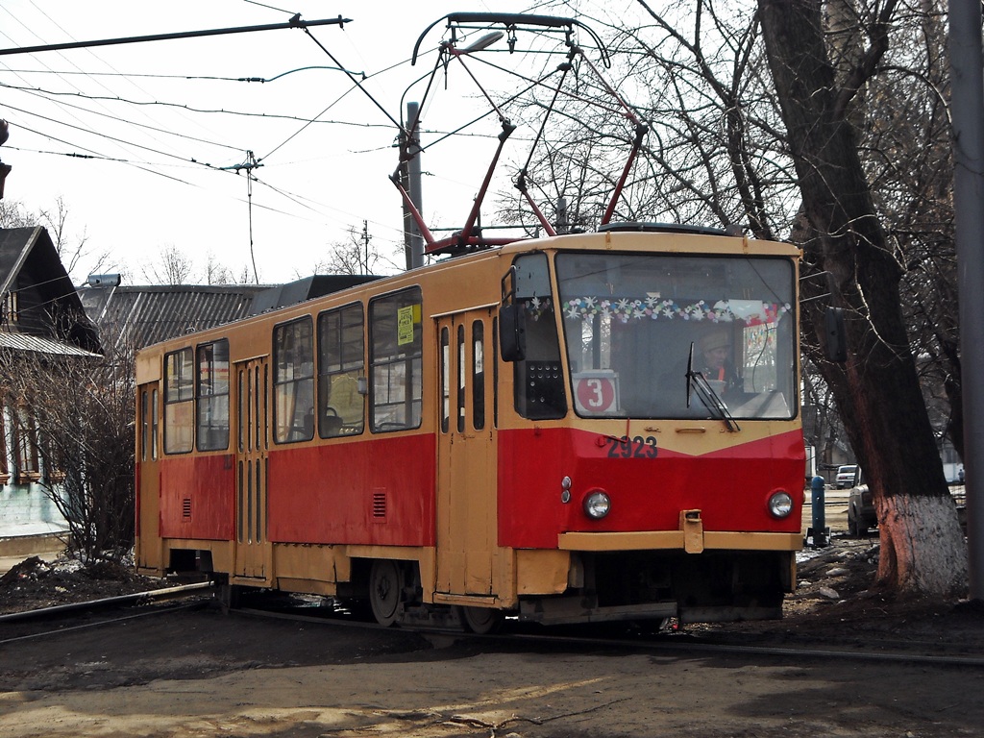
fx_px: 2985
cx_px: 492
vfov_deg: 14.1
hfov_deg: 18.7
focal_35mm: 105
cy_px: 369
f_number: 4.7
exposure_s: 1/250
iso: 64
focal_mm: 17.1
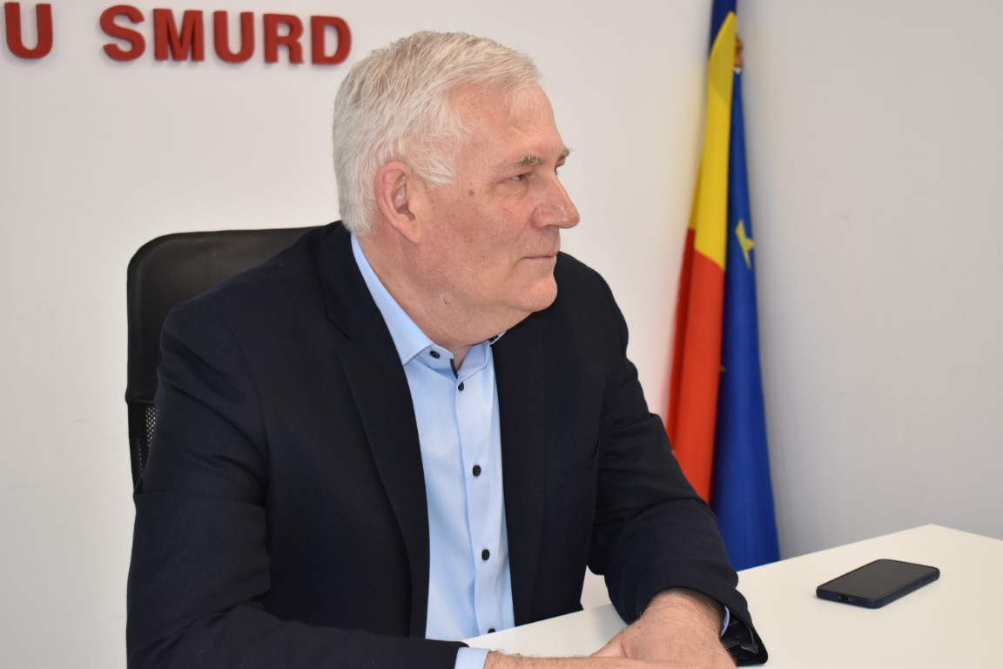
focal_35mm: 54
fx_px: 1504
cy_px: 334
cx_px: 502
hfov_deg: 36.9
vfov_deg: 25.1
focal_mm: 36
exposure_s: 1/100
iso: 800
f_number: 5
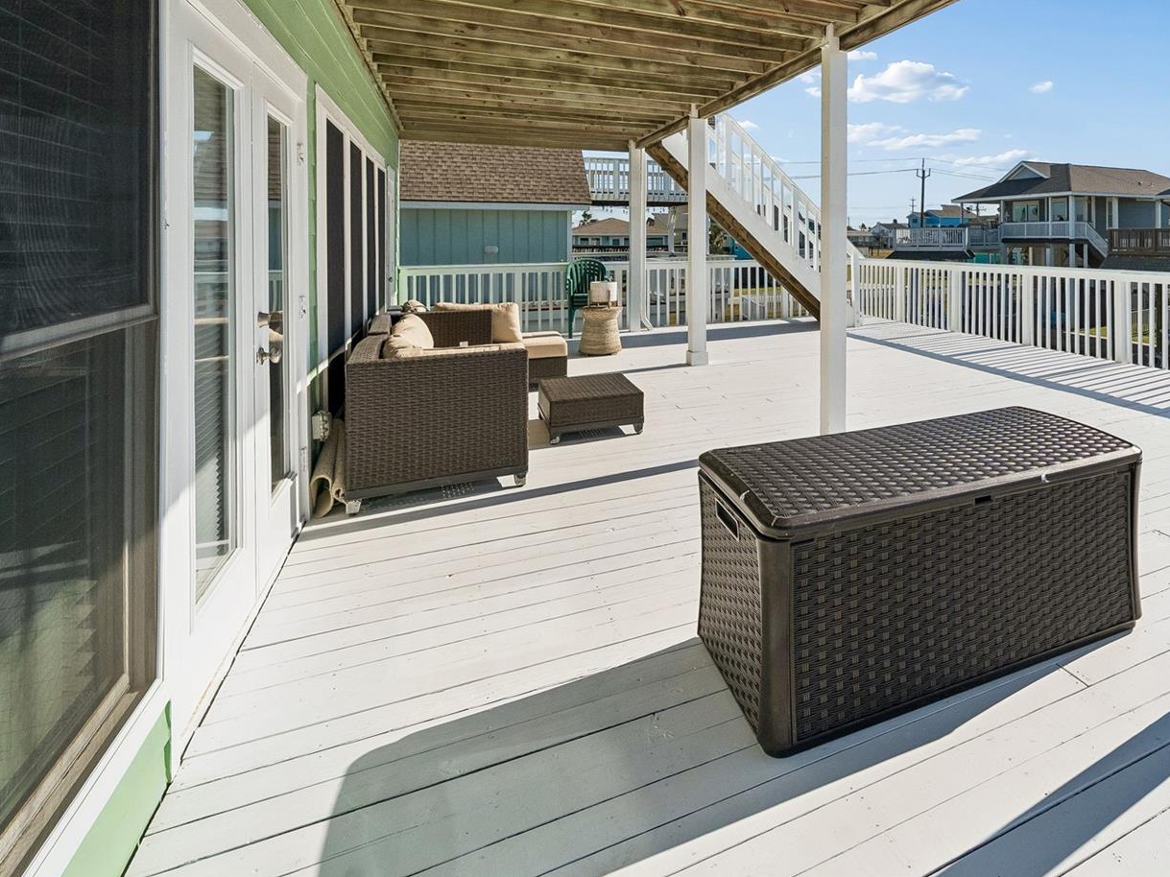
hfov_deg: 73.3
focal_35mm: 21
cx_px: 882
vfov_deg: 60.1
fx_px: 710
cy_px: 224
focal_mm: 13
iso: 640
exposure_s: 1/3200
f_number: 8
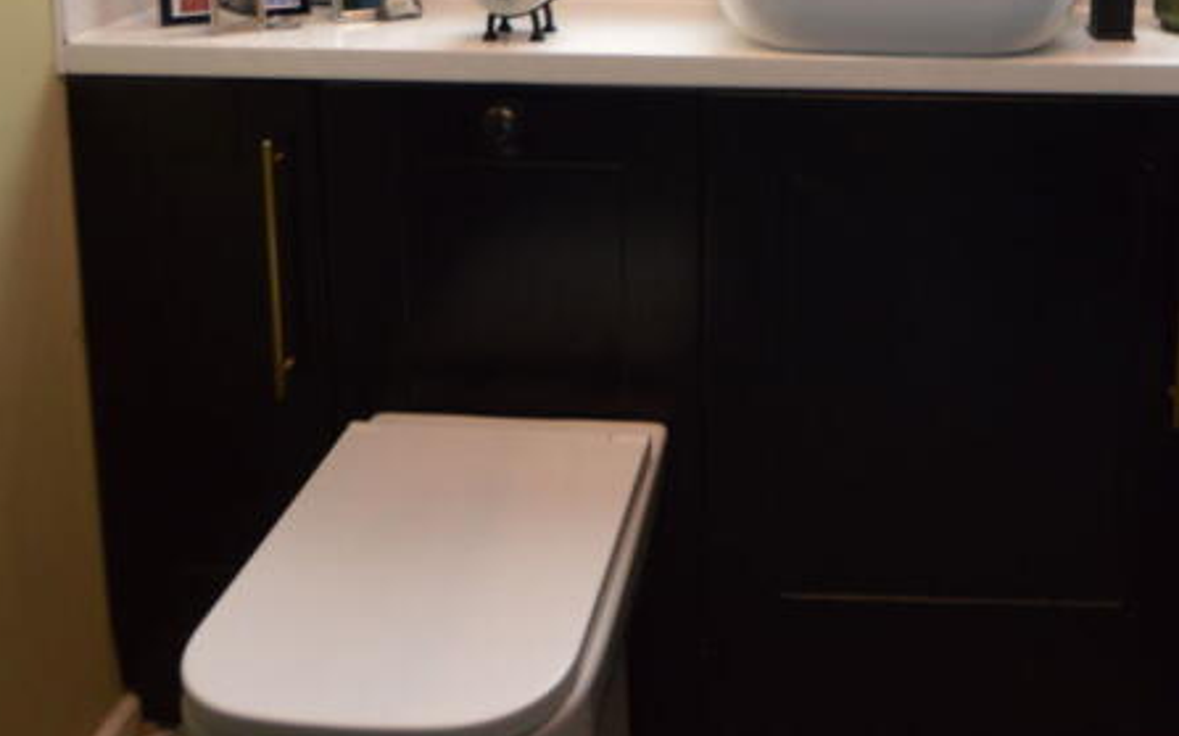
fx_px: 1124
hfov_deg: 54.0
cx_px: 802
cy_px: -111
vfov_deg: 31.4
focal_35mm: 35
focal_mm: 10
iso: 400
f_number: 5
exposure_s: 1/100
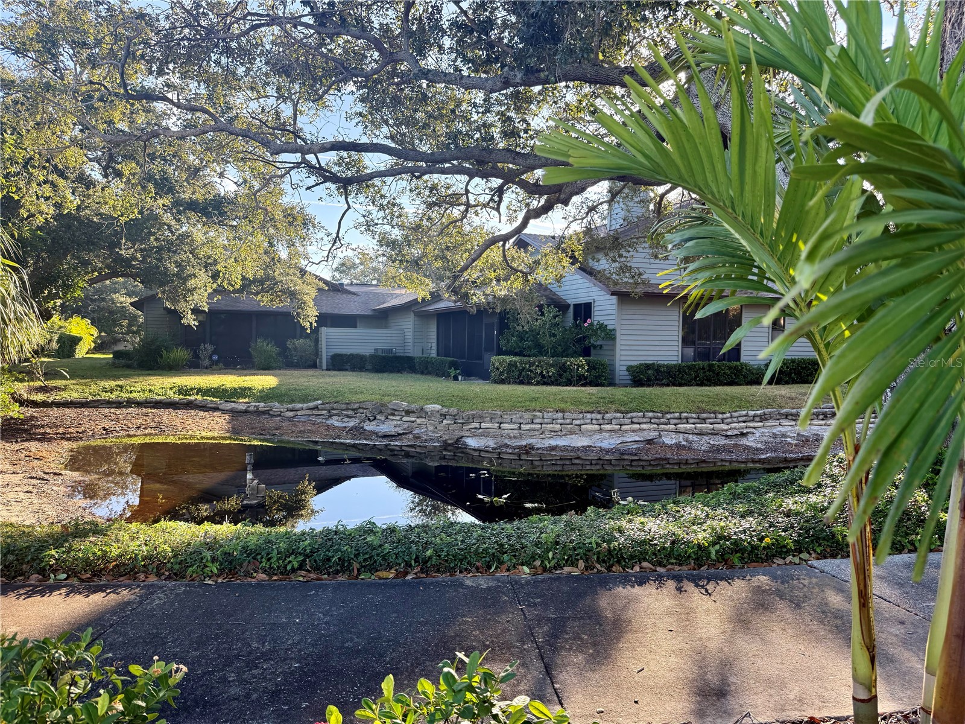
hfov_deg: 71.6
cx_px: 482
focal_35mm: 24
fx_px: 669
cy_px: 362
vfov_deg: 56.8
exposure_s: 1/660
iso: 100
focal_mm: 6.76
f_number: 1.78
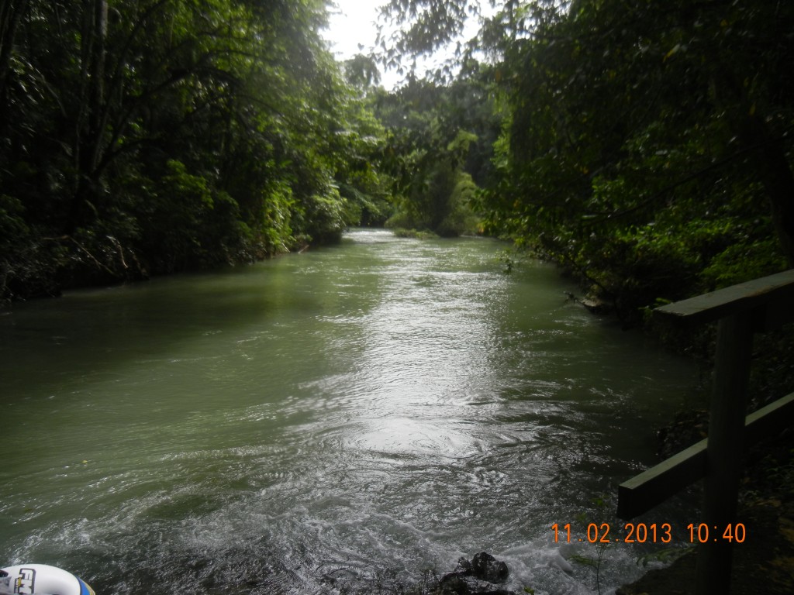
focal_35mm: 30
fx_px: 688
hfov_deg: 60.0
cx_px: 397
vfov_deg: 46.8
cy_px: 298
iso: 160
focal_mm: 5.4
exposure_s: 1/712
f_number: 3.5
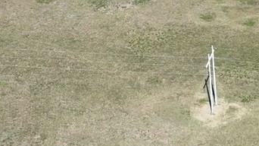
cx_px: 315
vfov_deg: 7.9
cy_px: 69
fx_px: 1050
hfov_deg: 13.6
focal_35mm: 153
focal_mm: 12.29
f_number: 2.8
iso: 100
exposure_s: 1/1250
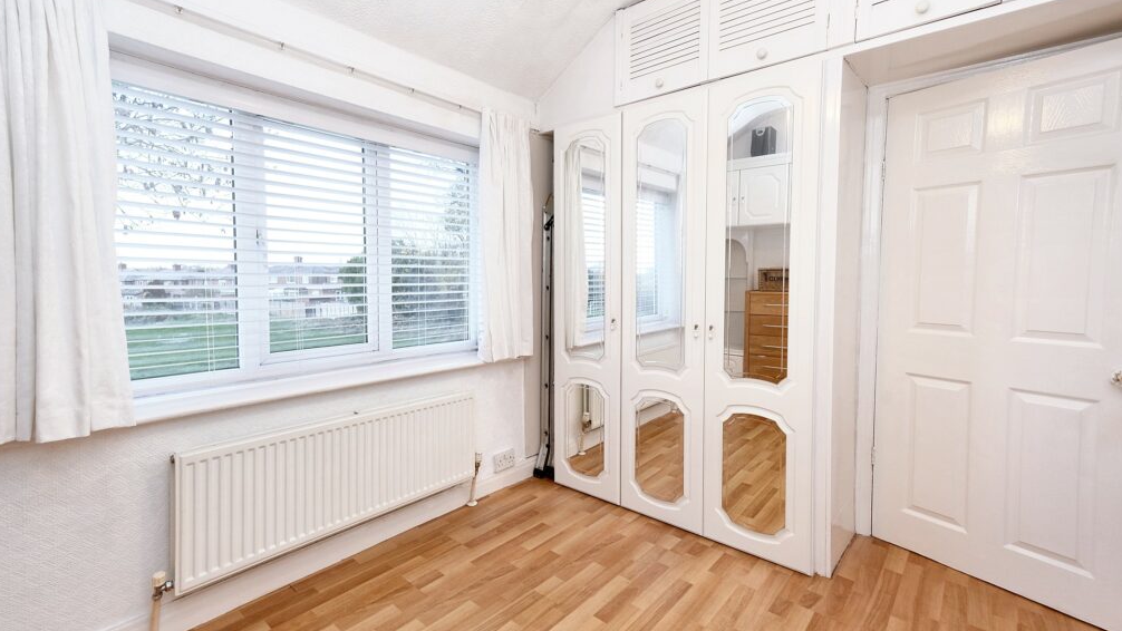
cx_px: 558
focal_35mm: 16
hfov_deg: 99.4
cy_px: 298
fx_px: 476
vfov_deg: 67.0
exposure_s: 1/30
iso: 800
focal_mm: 10
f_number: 4
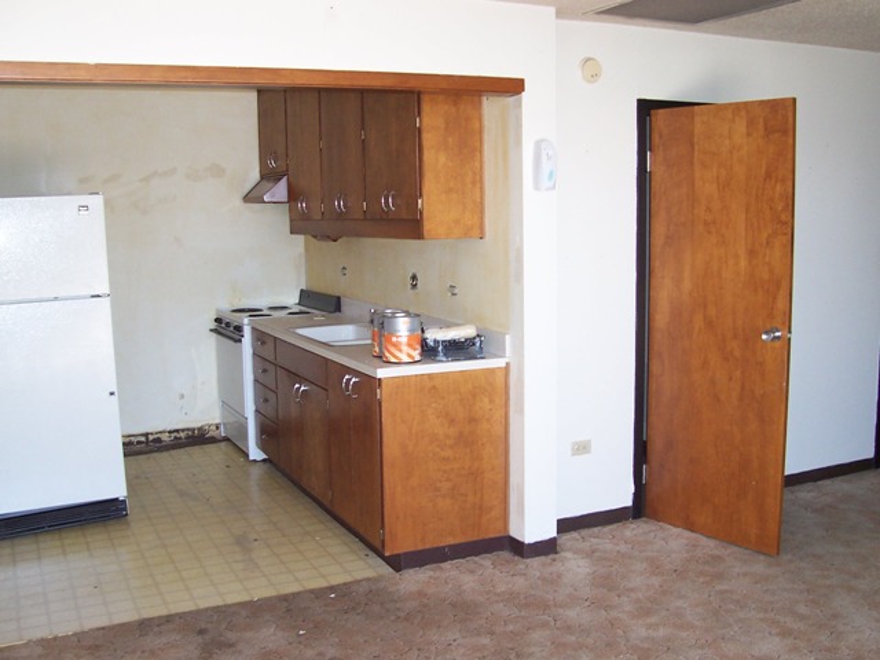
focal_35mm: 37
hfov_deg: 50.1
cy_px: 330
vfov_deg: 38.7
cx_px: 440
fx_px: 941
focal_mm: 5.6
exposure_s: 1/60
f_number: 2.8
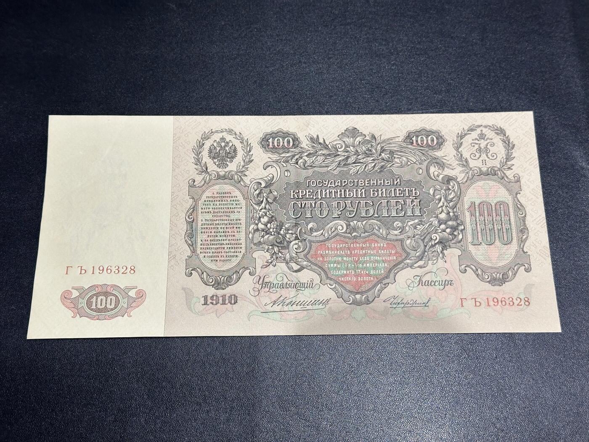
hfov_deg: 39.7
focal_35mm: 48
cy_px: 221
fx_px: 817
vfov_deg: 30.3
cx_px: 294
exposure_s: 1/50
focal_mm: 6.86
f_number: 1.78
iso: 125
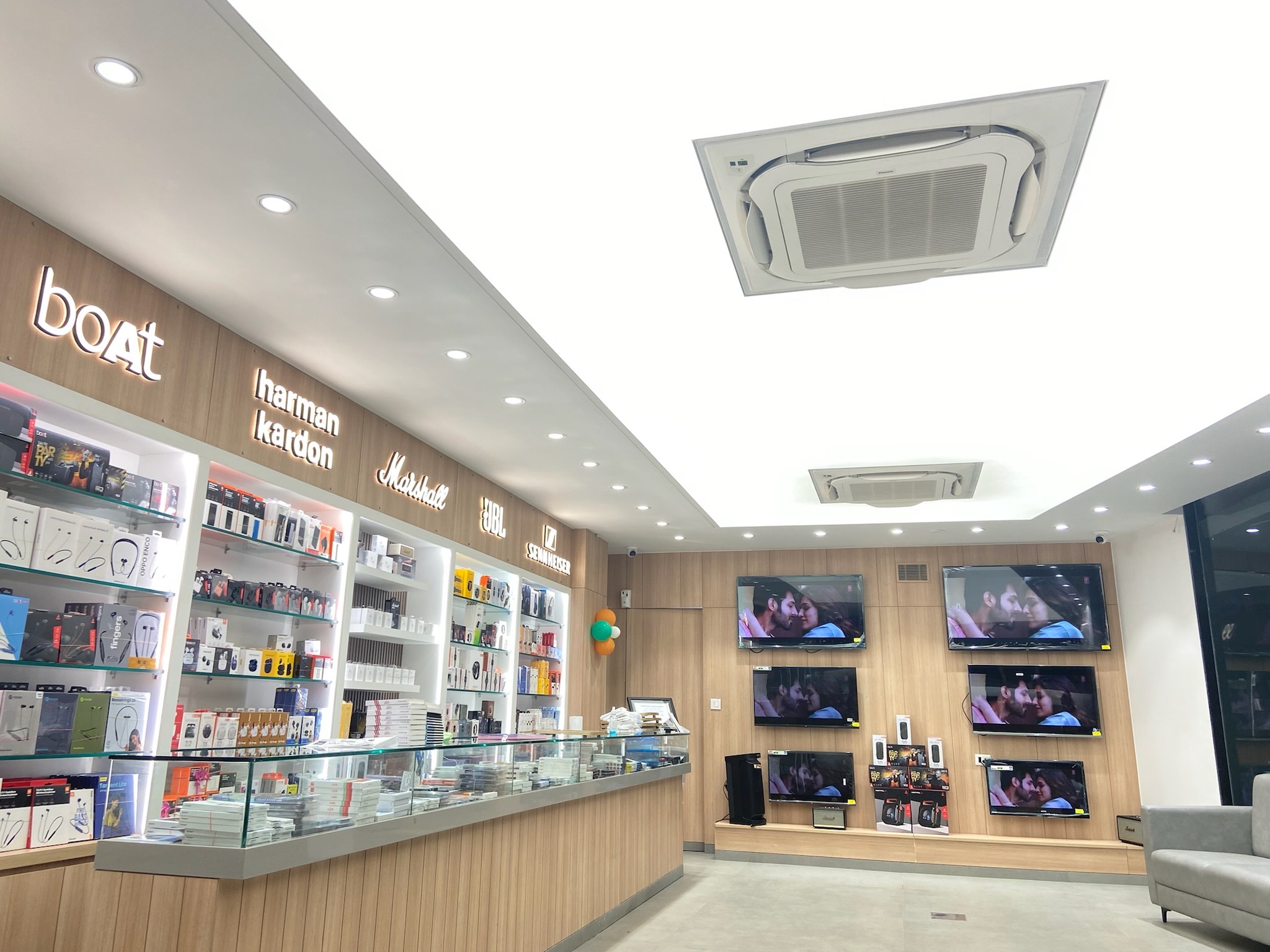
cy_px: 476
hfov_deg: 67.3
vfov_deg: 53.1
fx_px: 954
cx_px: 635
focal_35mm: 26
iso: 32
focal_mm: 4.25
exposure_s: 1/100
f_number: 1.8
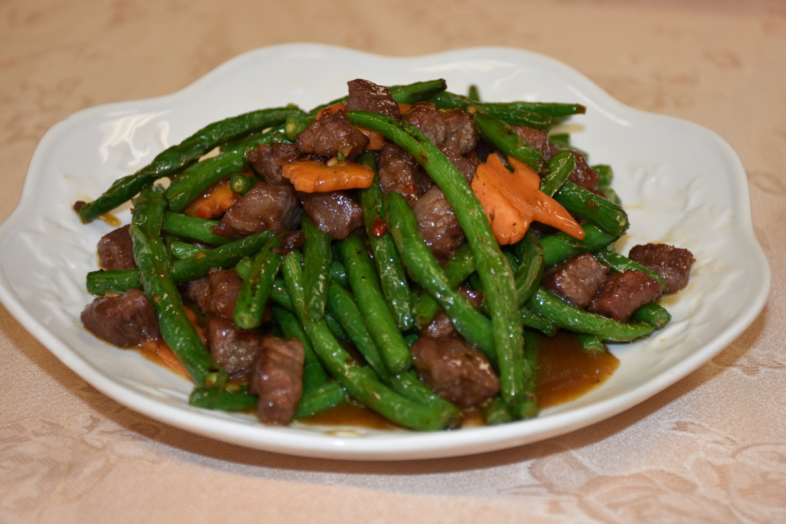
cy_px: 262
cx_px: 393
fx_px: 1703
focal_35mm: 78
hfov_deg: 26.0
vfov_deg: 17.5
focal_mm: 52
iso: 400
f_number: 4.8
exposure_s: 1/60
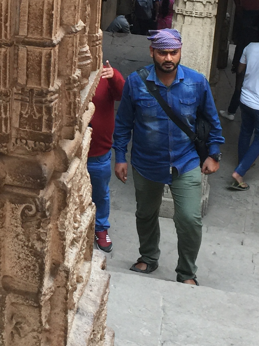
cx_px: -4
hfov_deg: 15.9
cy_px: 44
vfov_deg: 21.1
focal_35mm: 91
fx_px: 908
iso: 32
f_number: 2.2
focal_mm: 4.15
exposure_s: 1/33
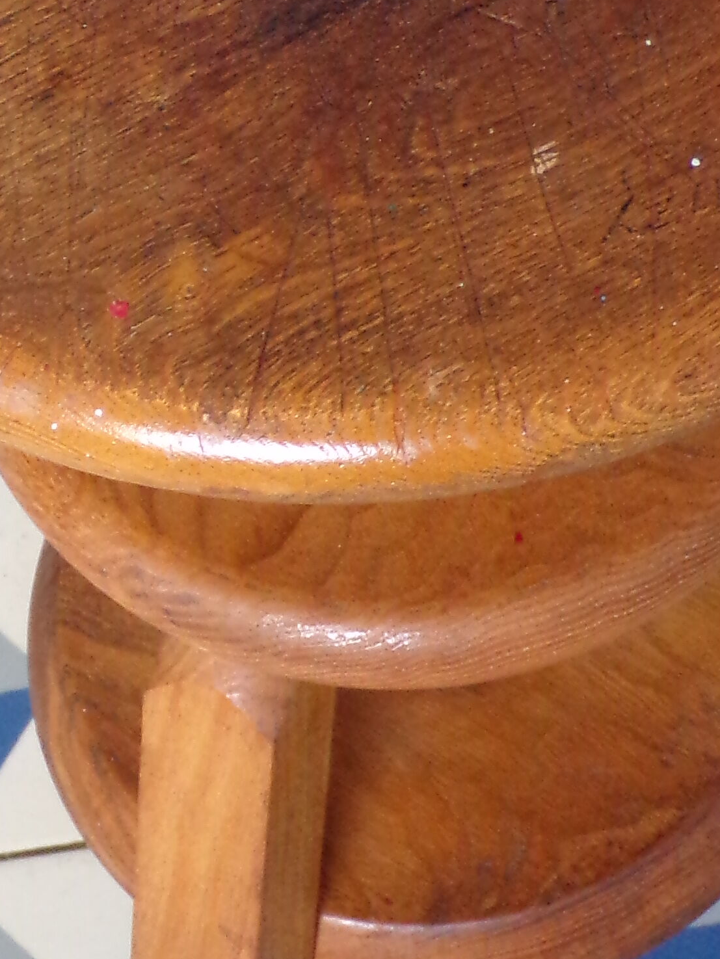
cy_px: 313
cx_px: 433
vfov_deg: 9.7
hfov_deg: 7.3
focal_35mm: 203
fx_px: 5627
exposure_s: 1/25
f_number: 3.8
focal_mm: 11.6
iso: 400
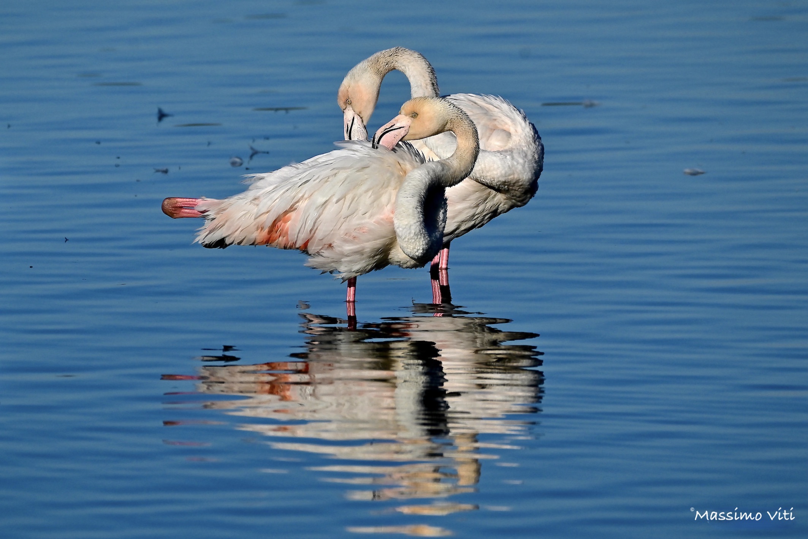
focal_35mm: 840
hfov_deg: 2.5
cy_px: 270
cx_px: 404
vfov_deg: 1.6
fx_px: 18850
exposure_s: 1/4000
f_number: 9
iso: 360
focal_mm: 560
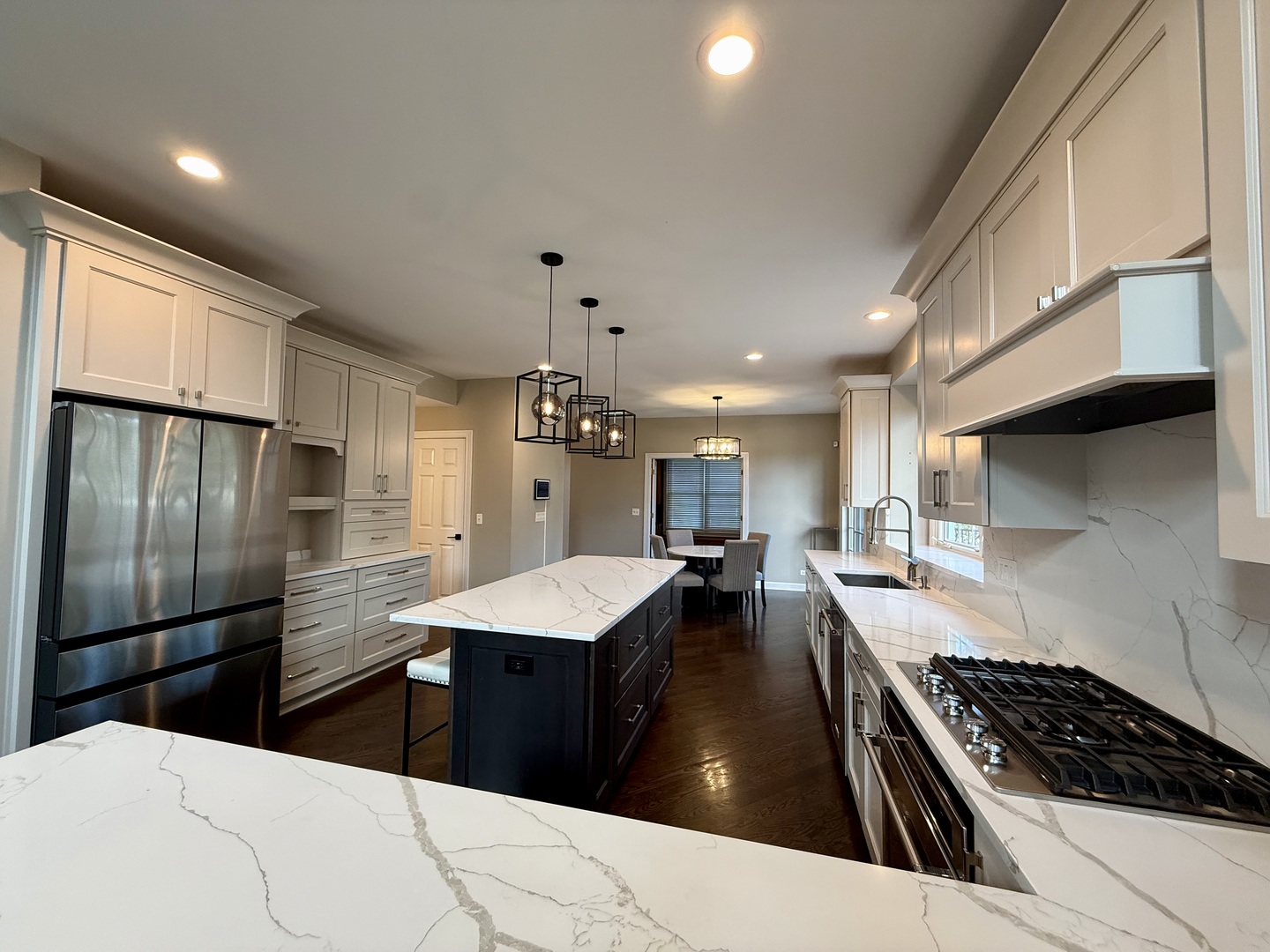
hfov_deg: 102.1
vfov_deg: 85.7
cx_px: 635
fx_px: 514
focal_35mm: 14
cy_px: 476
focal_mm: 2.22
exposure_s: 1/120
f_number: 2.2
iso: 160
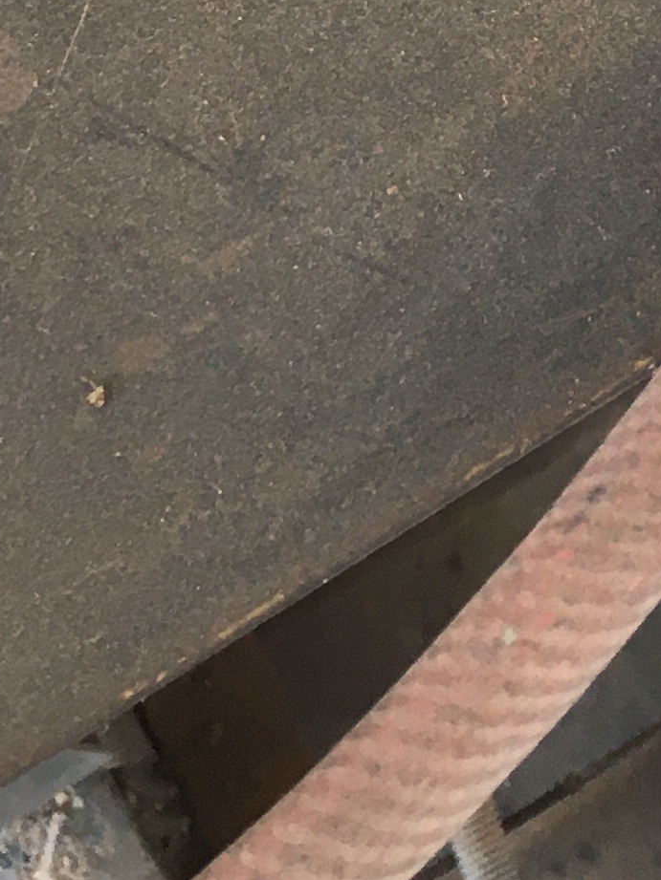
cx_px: 773
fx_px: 3233
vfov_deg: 13.9
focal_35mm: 127
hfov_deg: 11.5
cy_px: -691
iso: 25
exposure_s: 1/30
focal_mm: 4.15
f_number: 2.2
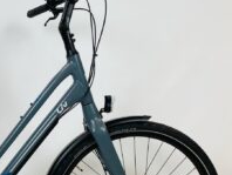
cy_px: 136
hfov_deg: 30.3
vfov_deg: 24.5
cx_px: -1
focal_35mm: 59
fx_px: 396
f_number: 1.8
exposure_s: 1/100
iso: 100
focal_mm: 4.25
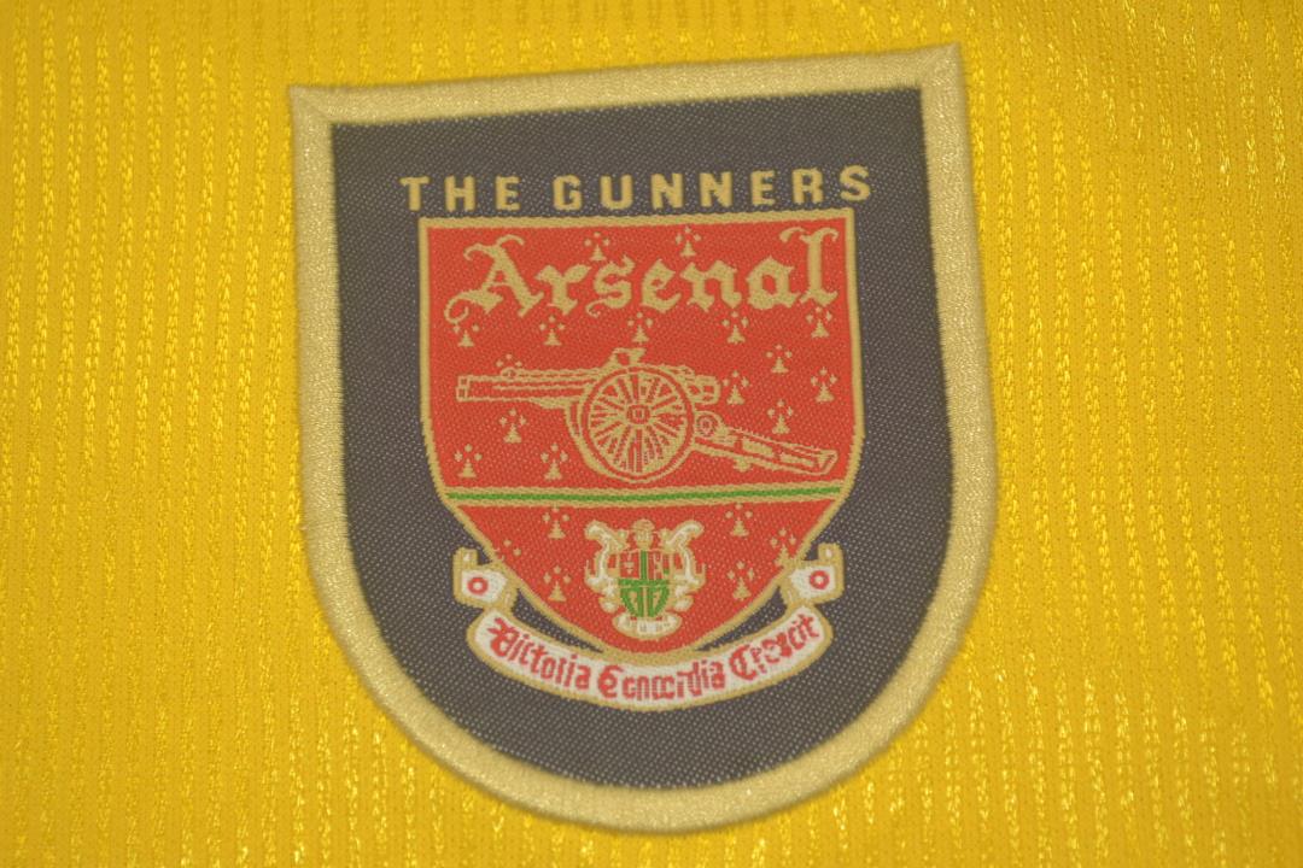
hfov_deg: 26.0
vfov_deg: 17.5
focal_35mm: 78
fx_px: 2823
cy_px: 434
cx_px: 652
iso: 200
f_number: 5.6
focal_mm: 52
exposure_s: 1/60
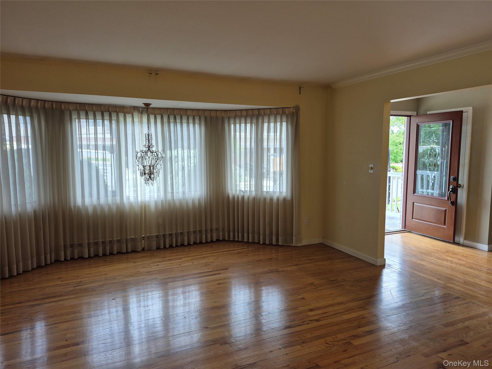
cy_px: 184
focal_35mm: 23
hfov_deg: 73.9
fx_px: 327
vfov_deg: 58.9
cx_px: 246
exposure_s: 1/120
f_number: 1.8
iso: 50
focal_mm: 5.4
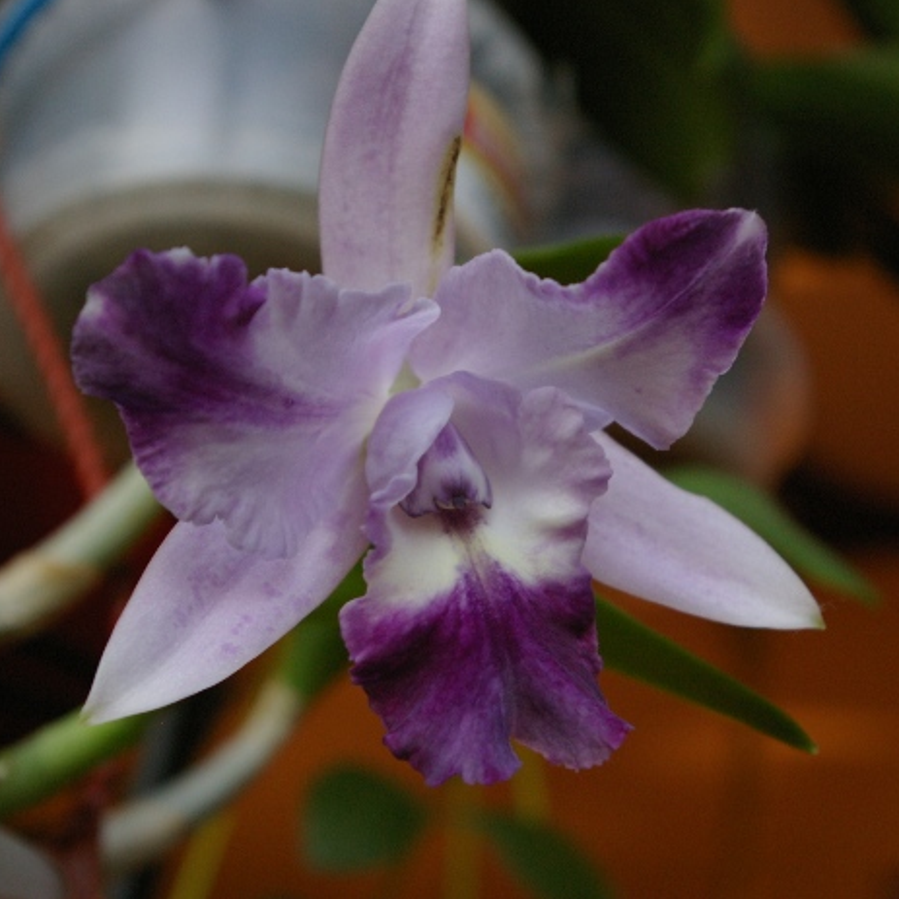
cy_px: 446
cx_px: 451
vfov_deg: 23.4
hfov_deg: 23.4
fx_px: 2174
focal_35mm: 74
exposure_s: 1/15
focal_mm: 38
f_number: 6.7
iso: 800
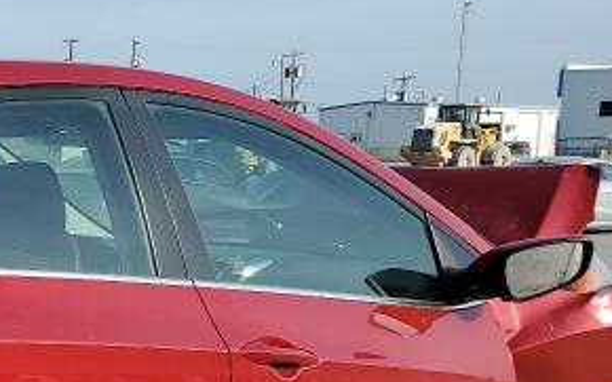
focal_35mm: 76
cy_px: 466
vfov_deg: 16.4
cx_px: -122
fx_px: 1267
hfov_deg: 24.6
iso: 50
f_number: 1.5
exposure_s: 1/2500
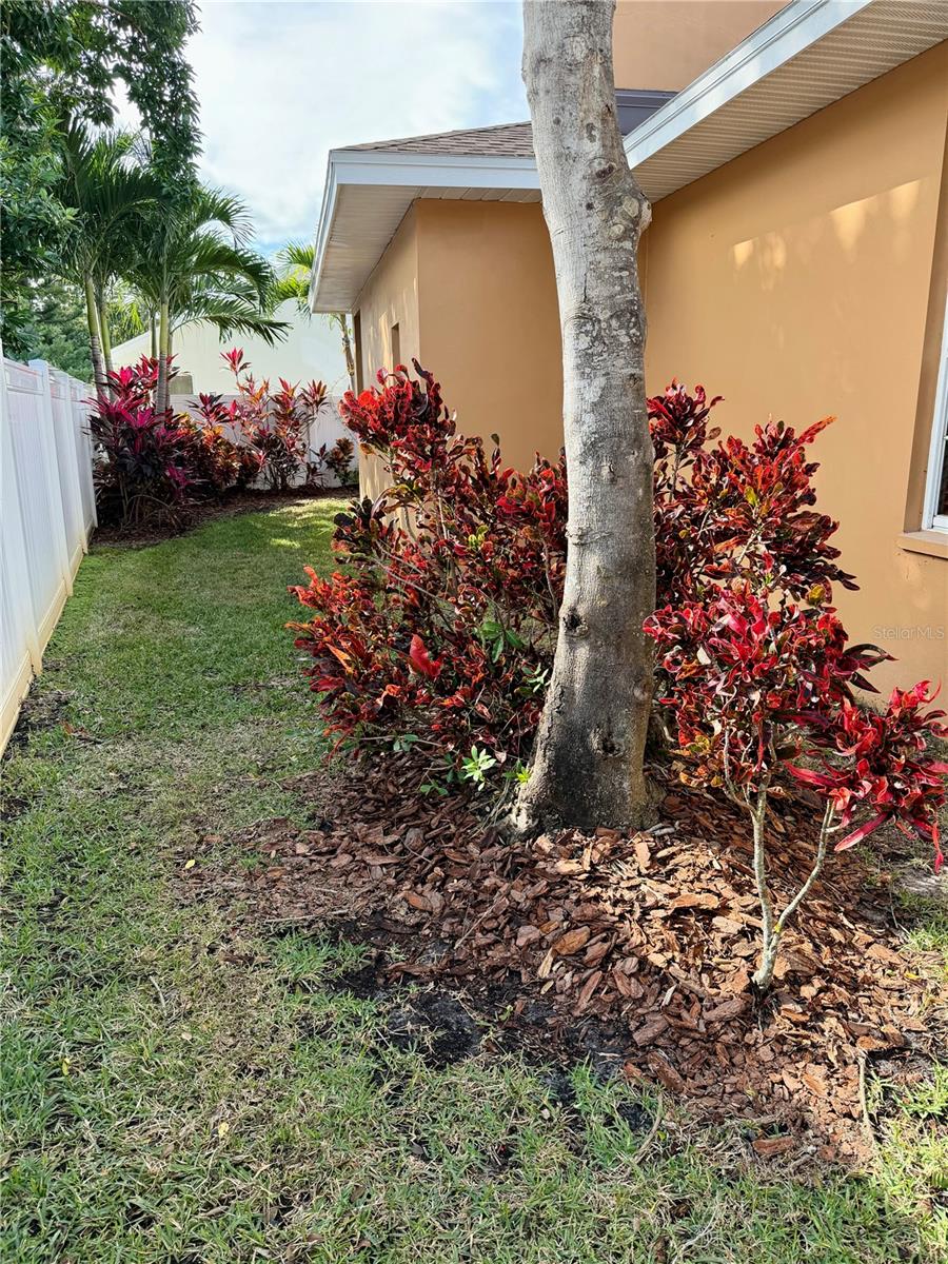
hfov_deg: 56.8
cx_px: 474
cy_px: 632
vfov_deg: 71.6
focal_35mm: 24
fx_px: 876
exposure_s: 1/589
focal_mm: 6.76
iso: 100
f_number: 1.78
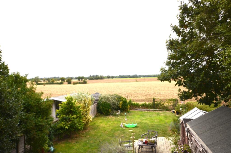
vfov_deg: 43.4
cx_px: 116
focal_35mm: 30
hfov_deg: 62.0
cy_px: 76
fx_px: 192
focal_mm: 20
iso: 400
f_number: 10
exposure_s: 1/250
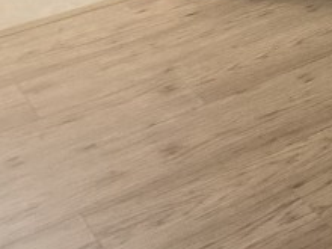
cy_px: -189
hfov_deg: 13.3
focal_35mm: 135
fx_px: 1295
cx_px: 579
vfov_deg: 10.4
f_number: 1.8
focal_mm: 3
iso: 250
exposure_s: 1/40
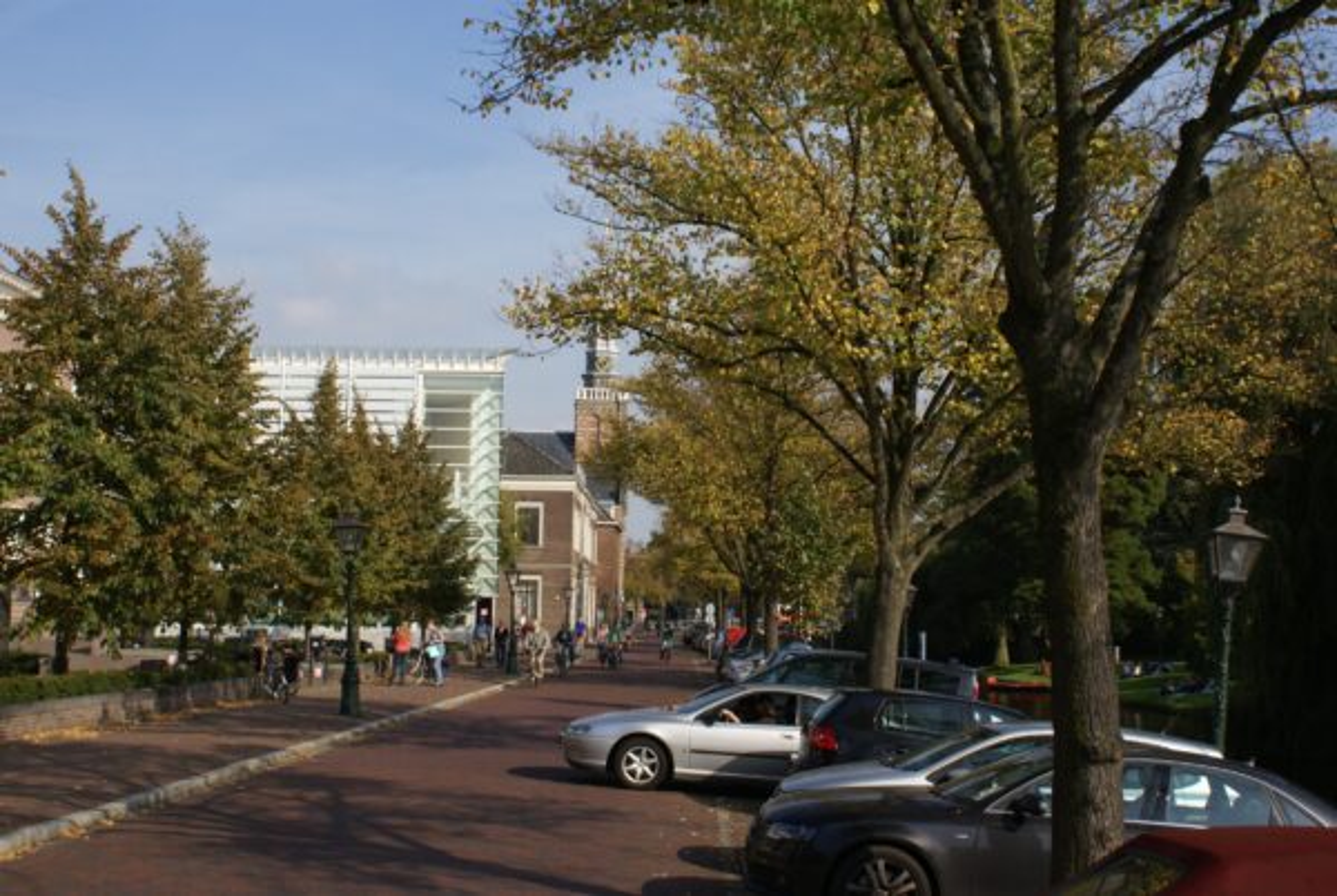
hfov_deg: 43.5
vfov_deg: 30.0
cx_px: 668
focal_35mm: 45
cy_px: 448
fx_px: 1674
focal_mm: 30
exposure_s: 1/125
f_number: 11
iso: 100
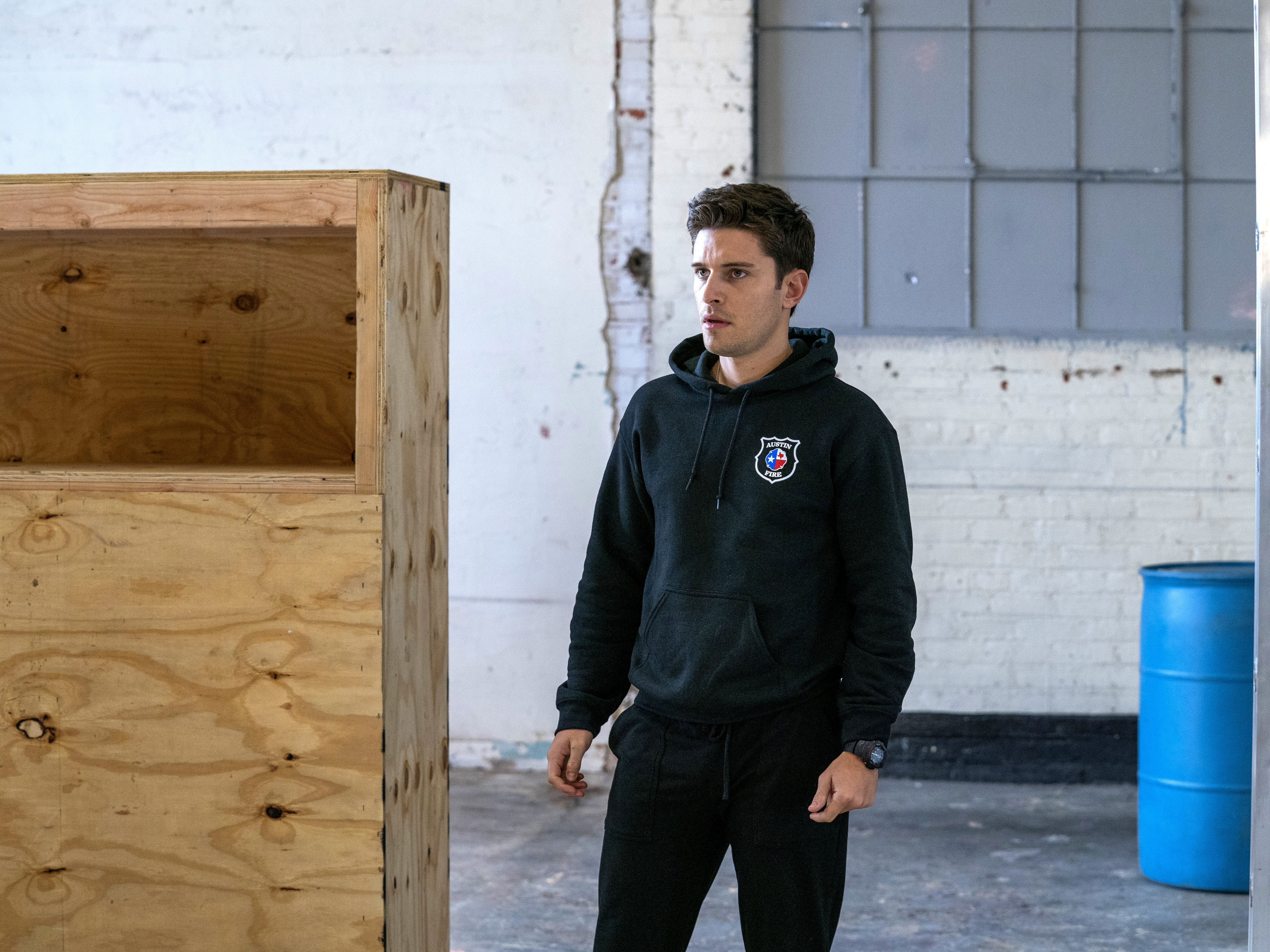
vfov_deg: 19.4
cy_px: 477
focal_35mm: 76
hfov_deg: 25.7
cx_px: 676
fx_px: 2788
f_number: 4
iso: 3200
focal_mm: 70
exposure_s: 1/200
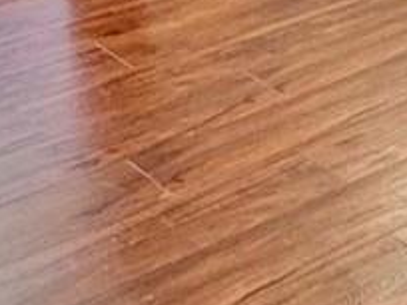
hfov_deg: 16.5
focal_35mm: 110
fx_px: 1293
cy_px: -253
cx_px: 587
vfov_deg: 12.3
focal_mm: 2.22
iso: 100
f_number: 2.2
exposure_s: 1/120
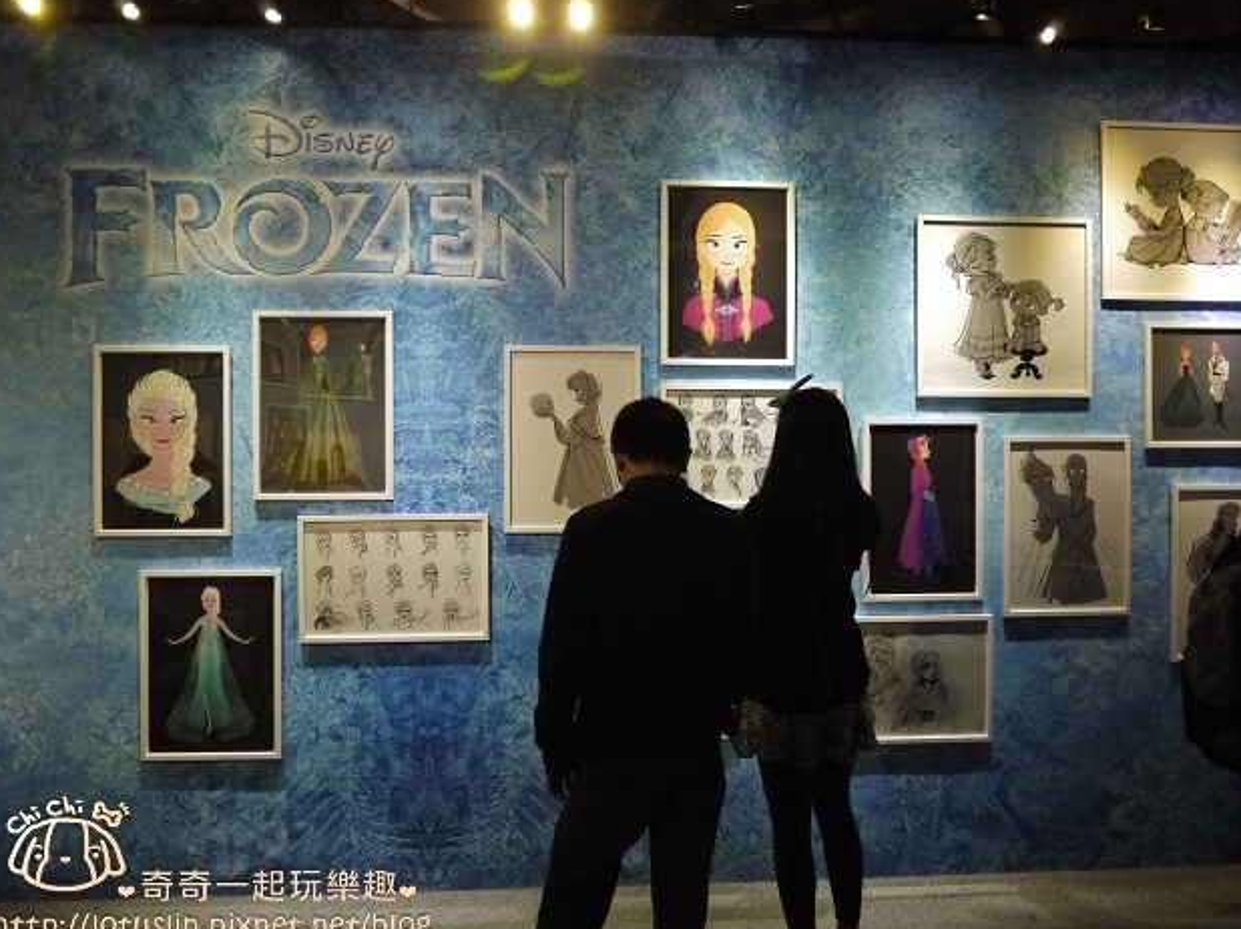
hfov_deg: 61.7
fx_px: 1039
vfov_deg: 48.2
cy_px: 470
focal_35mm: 29
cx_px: 618
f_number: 2.5
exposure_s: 1/60
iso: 800
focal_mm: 14
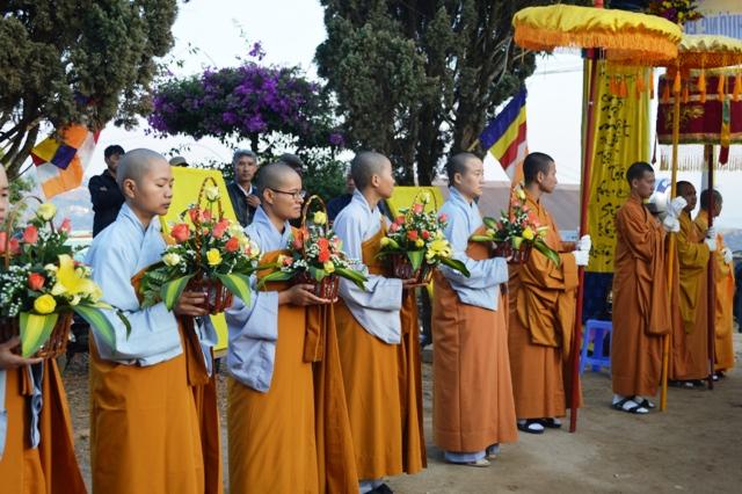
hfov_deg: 37.9
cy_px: 247
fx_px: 1081
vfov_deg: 25.7
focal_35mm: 52
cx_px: 371
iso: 140
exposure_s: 1/125
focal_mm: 35
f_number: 5.6
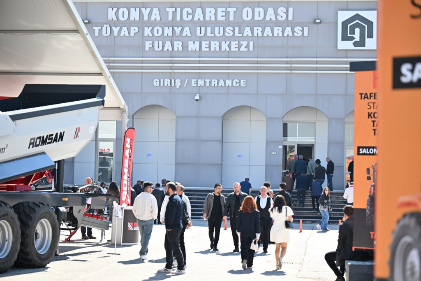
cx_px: 210
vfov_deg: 16.3
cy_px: 140
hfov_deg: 24.2
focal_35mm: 84
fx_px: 982
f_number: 3.2
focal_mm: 84
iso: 250
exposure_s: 1/1600
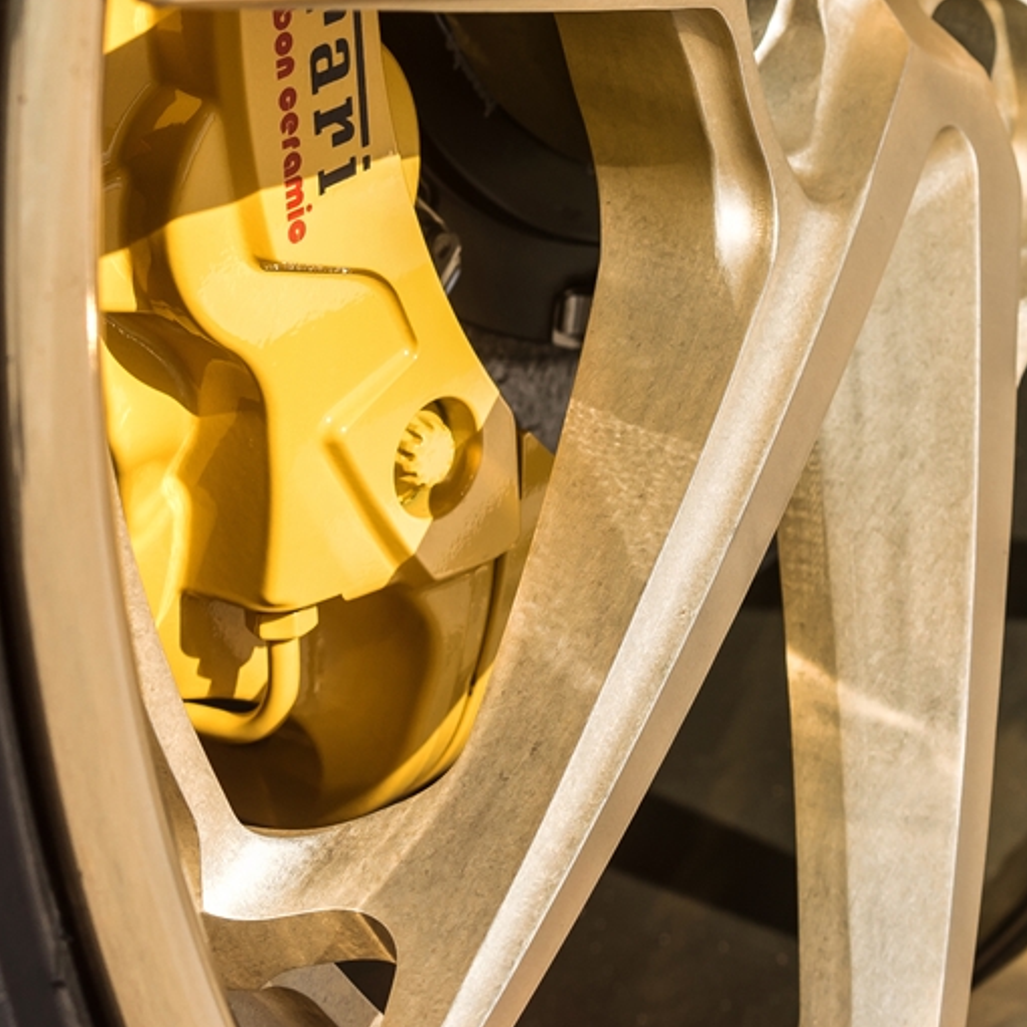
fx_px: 5908
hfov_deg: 9.8
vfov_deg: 9.9
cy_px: 31
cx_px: 1138
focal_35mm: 176
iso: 64
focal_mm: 55
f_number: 6.3
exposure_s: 1/200
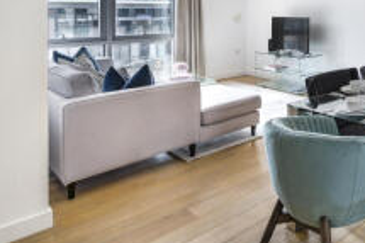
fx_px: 314
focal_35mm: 31
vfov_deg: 36.3
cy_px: -20
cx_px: 387
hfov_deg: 46.9
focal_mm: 14
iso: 100
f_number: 7.1
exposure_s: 1/15
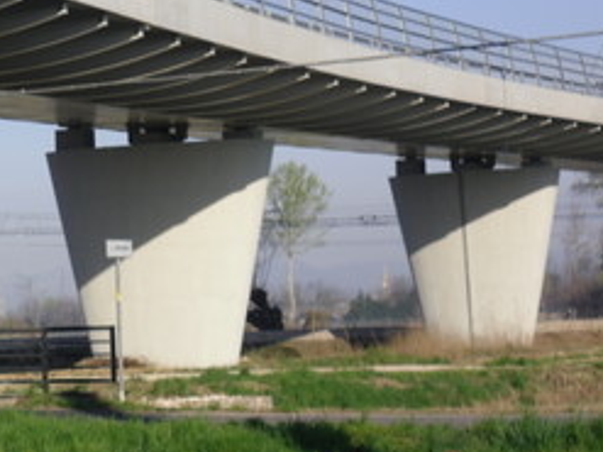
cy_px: 224
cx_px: 17
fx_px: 2716
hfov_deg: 12.5
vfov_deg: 9.5
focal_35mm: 156
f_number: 5.9
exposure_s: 1/200
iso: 64
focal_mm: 13.9
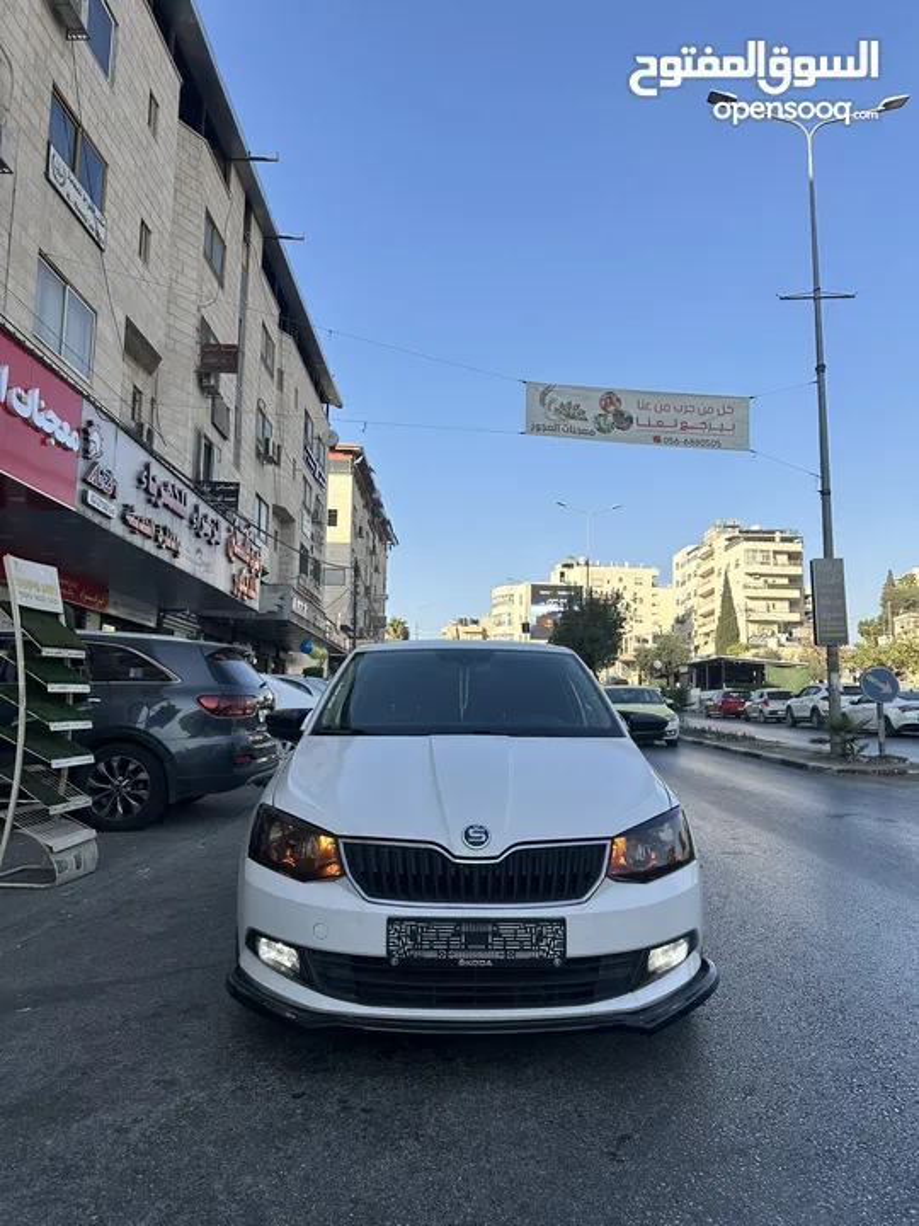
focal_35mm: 24
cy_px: 613
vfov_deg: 71.6
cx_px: 460
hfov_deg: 56.8
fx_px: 850
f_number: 1.78
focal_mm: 6.86
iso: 80
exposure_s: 1/2882
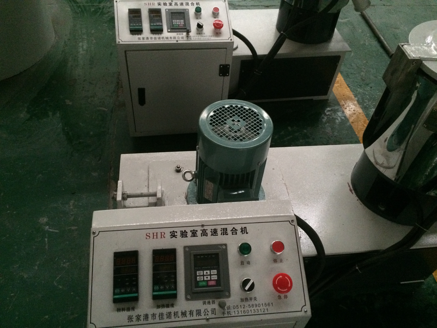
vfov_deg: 48.2
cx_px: 218
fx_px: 366
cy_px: 164
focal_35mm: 29
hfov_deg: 61.7
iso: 500
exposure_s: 1/15
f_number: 2.2
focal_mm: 4.15
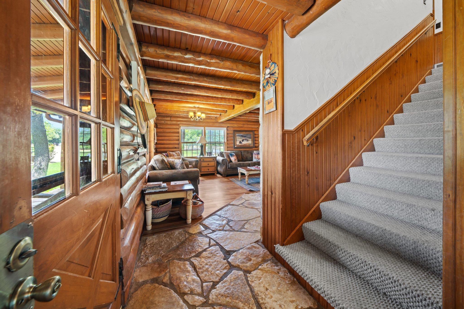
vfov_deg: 90.0
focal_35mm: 12
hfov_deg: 112.6
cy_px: 154
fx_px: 155
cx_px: 232
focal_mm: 12
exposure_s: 3.2
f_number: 7.1
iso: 100
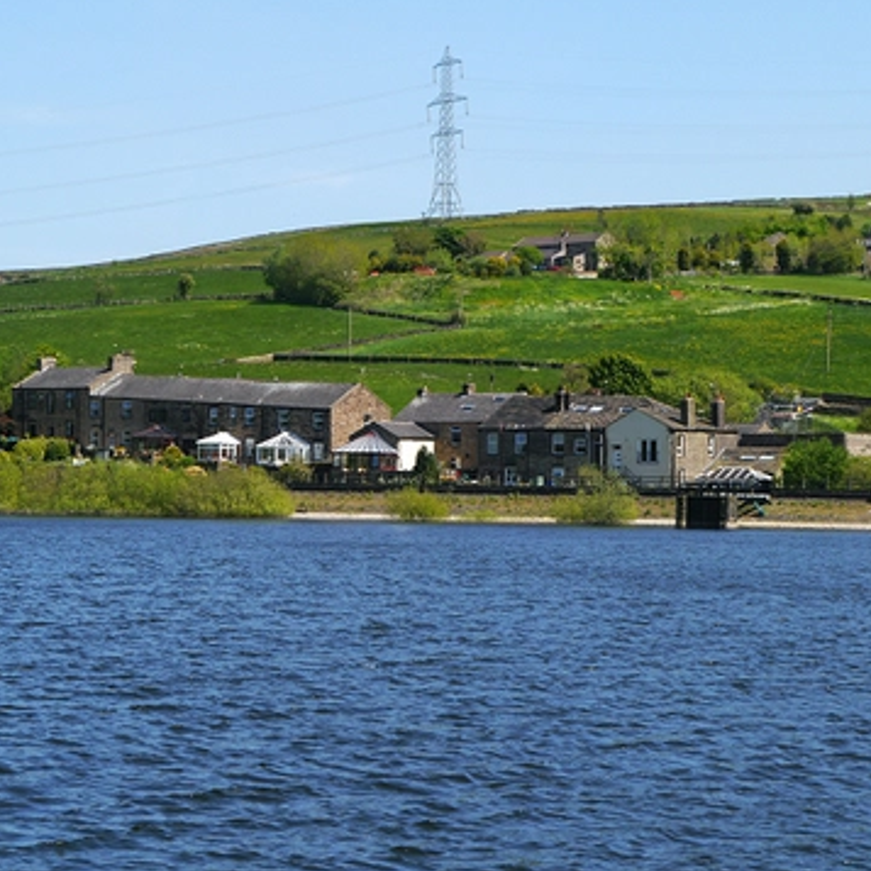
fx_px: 2847
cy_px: 433
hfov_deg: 17.4
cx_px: 329
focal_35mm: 100
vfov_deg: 17.4
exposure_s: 1/320
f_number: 9
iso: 160
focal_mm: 42
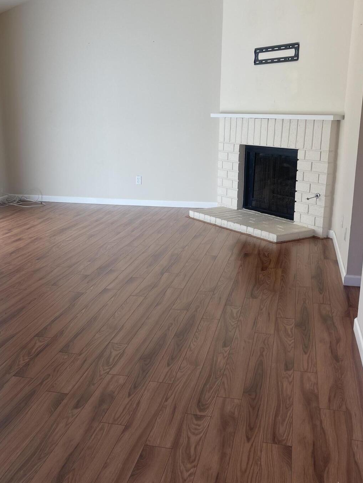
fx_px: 517
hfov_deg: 38.6
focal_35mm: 37
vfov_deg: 50.1
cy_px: 248
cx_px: 159
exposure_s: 1/120
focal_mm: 5.1
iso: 32
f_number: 1.6
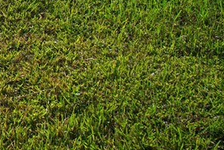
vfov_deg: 11.1
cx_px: -228
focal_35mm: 114
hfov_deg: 14.7
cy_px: -137
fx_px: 710
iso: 100
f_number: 5
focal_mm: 28
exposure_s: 1/1250
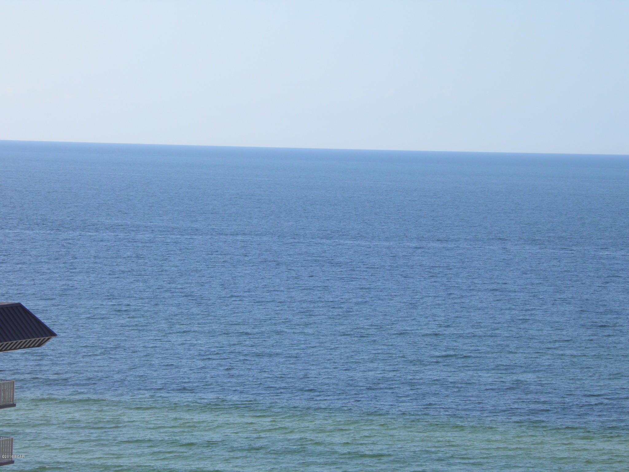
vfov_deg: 10.5
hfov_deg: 14.0
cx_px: 314
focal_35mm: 141
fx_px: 2562
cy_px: 236
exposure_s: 1/320
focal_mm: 25.4
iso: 50
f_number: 5.7
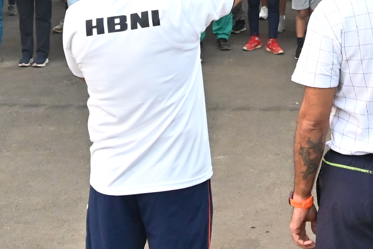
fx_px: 850
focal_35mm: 82
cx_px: 226
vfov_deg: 16.1
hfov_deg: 24.7
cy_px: -43
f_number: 5
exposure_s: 1/320
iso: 4000
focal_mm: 18
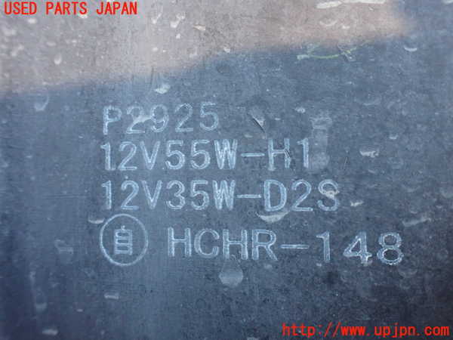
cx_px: 226
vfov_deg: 46.8
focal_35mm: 30
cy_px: 170
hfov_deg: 60.0
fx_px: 393
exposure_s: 1/60
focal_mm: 5.4
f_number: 2.3
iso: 800
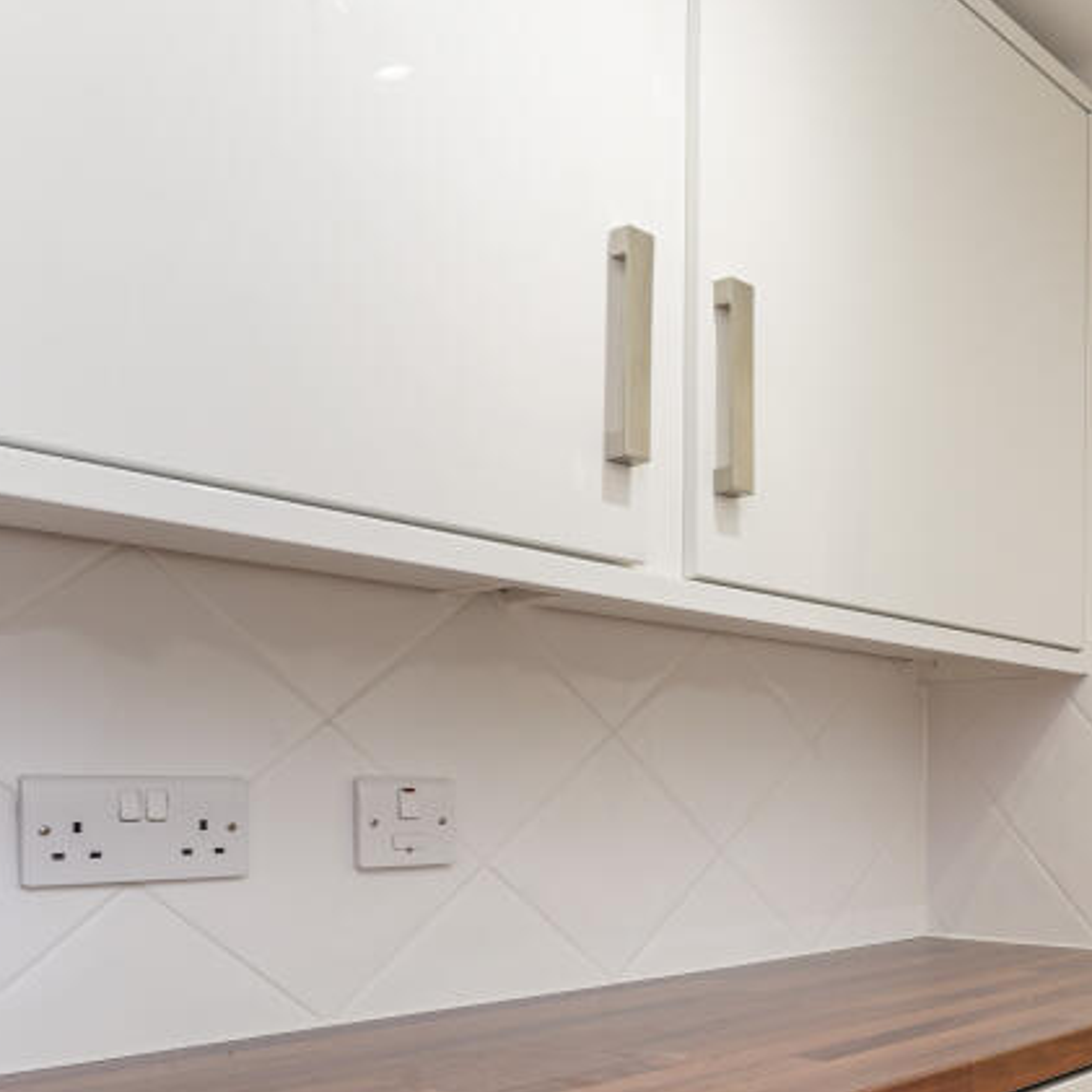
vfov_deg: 49.6
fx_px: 1121
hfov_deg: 40.2
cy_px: 837
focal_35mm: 31
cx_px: 1245
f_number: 11
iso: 200
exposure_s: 1/5
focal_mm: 15.2
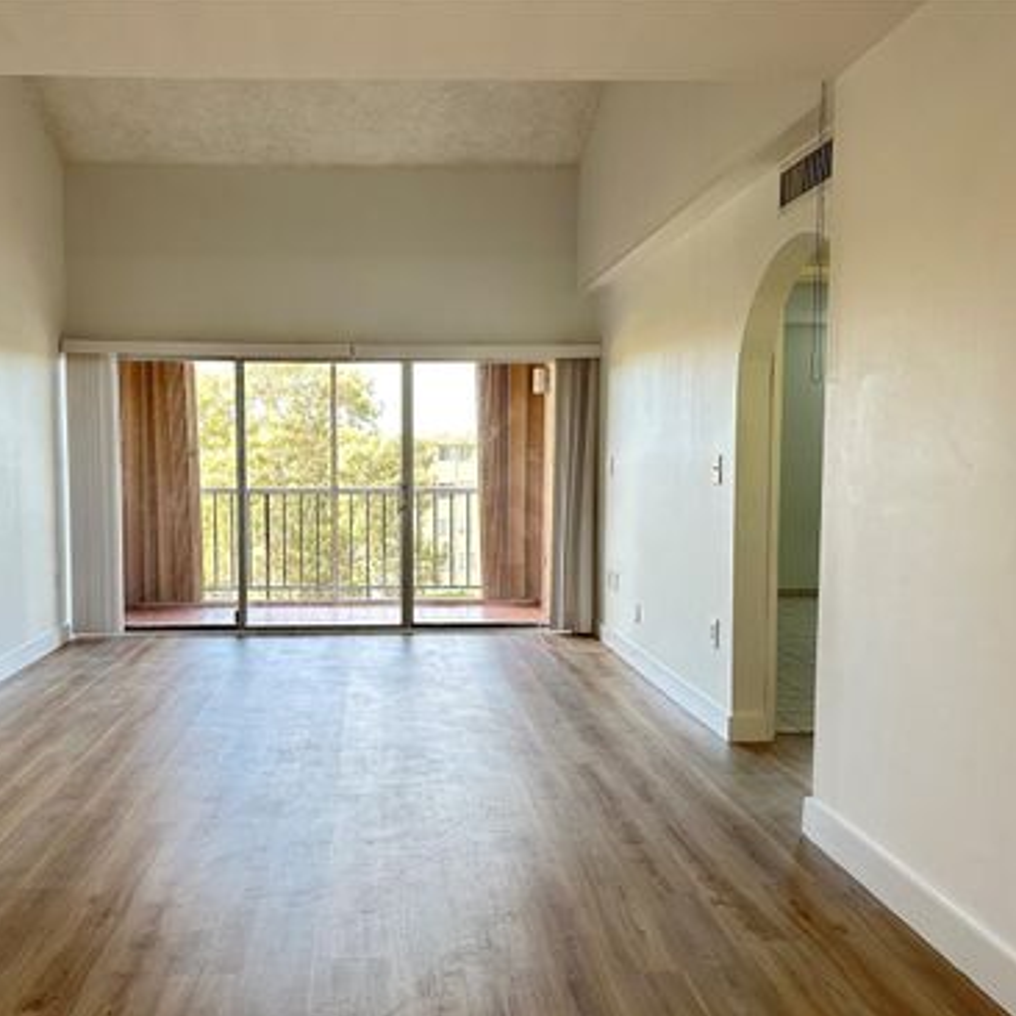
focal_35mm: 29
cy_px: 518
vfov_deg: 55.6
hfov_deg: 55.2
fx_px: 963
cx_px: 405
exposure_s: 1/120
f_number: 1.78
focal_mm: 6.86
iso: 160
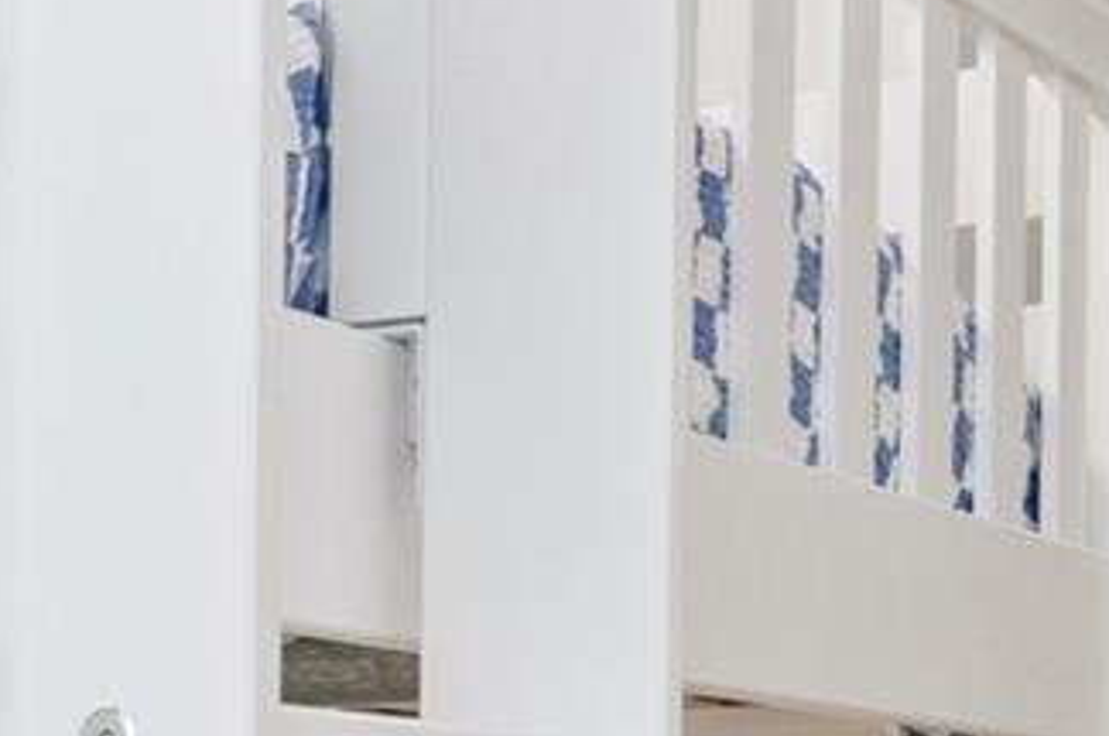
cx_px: -726
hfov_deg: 17.0
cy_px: 815
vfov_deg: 12.9
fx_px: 3204
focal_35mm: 104
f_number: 8
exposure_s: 1/3
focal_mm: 11
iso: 400
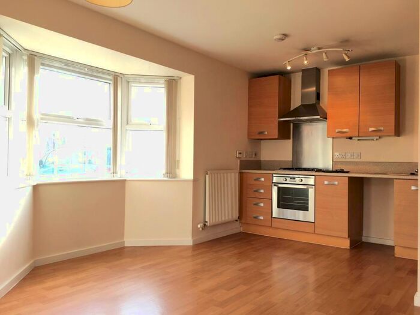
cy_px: 158
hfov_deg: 61.7
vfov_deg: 48.2
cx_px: 210
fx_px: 352
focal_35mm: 29
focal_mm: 4.15
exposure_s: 1/50
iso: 32
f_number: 2.2
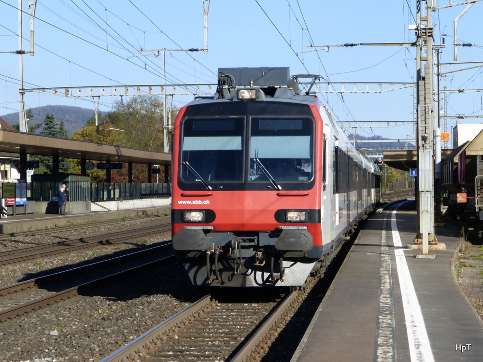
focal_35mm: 111
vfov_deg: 13.3
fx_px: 1549
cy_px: 181
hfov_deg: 17.7
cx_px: 242
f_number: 5.3
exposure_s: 1/400
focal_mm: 18.2
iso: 100
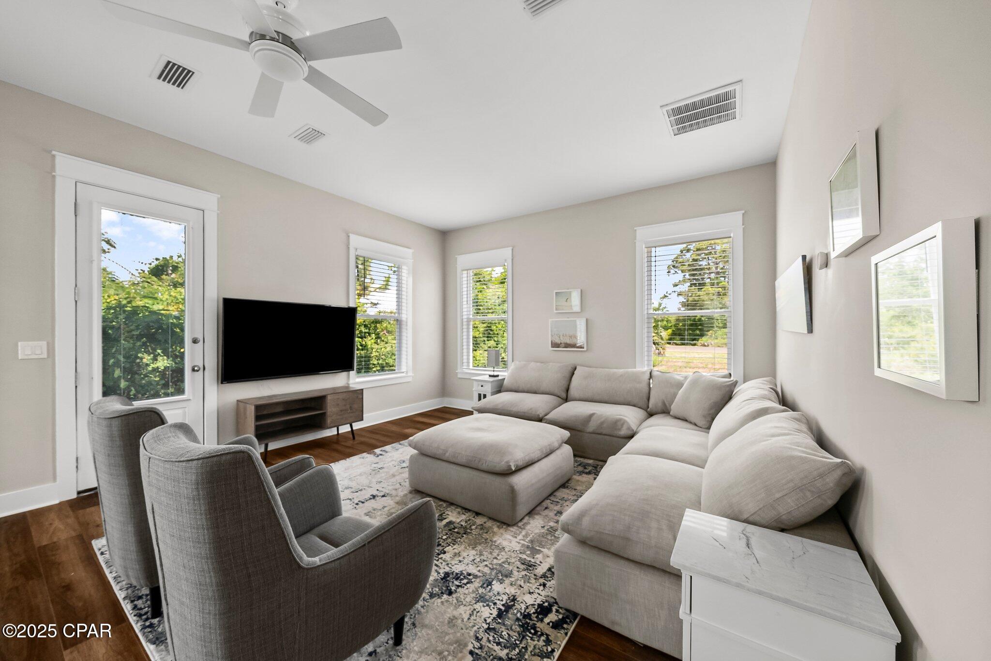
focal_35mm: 12
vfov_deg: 90.1
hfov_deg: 112.6
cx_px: 496
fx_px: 330
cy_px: 330
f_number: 9
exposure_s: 1/2
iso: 400
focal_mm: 12
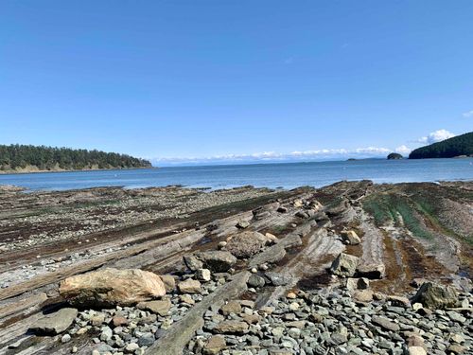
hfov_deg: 67.3
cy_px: 178
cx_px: 236
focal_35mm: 26
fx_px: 355
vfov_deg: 53.1
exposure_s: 1/2681
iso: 25
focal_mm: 4.25
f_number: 1.8
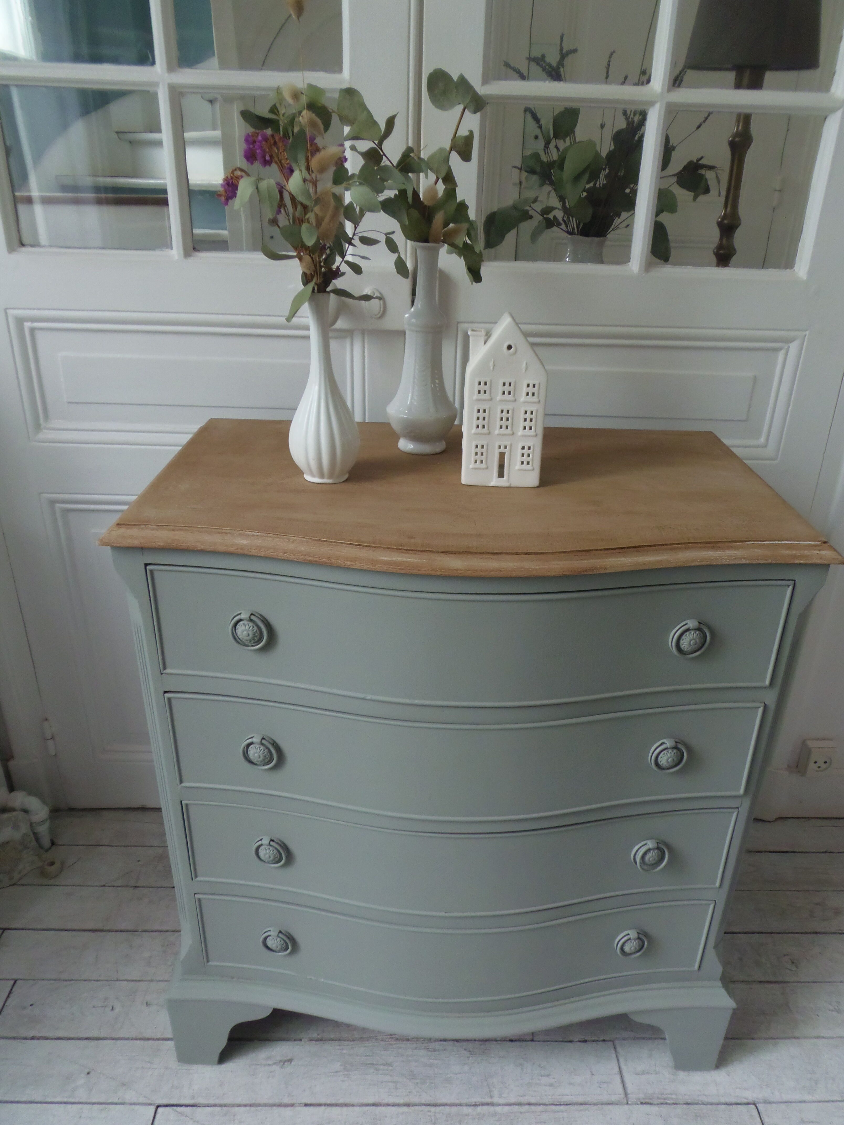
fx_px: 780
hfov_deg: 56.8
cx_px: 422
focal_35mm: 24
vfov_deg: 71.6
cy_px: 562
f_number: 2.9
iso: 160
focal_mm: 4.3
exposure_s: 1/30
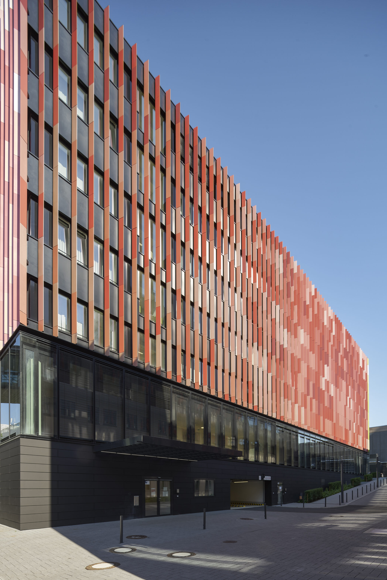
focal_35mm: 17
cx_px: 194
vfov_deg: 93.3
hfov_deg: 70.5
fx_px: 274
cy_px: 290
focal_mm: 17
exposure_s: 1/60
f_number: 13
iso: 200
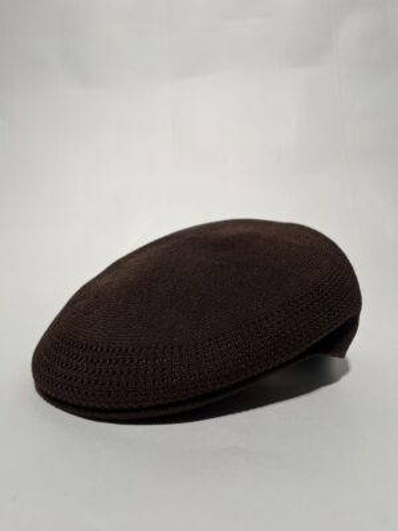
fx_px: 399
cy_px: 266
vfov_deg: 67.3
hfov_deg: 53.1
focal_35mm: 26
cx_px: 199
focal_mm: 5.1
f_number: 1.6
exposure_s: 1/602
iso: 50
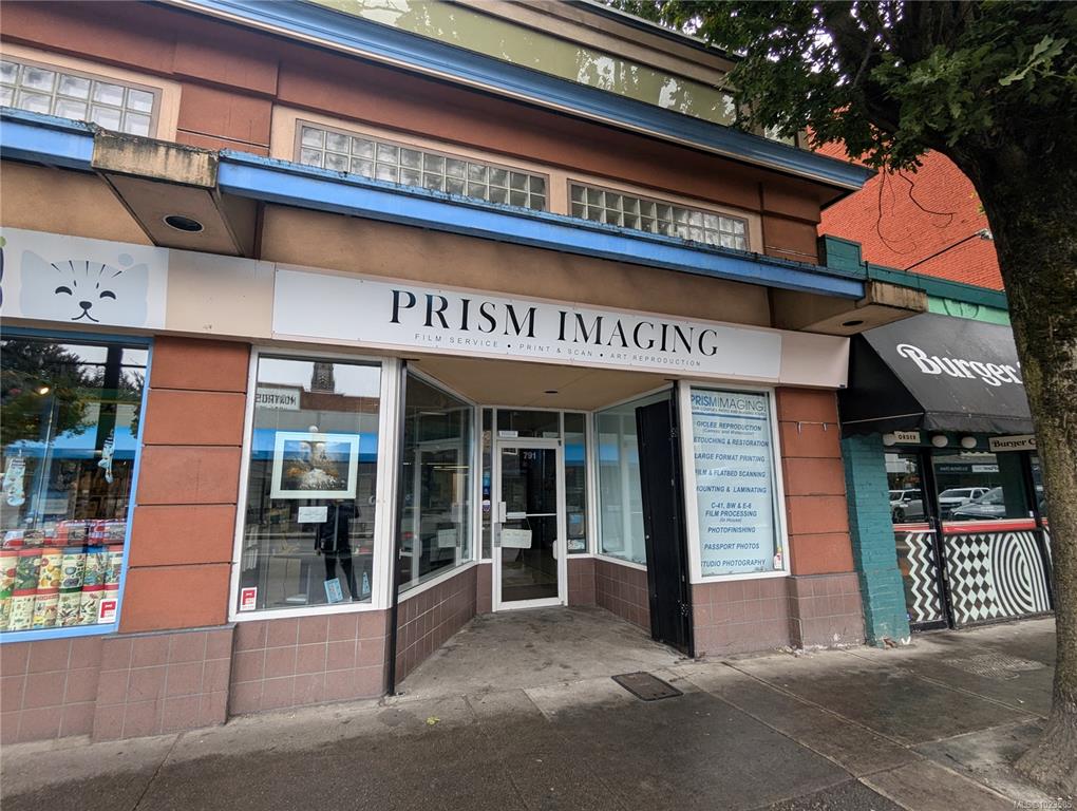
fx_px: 499
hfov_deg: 94.4
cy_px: 406
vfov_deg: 78.2
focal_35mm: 16
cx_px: 538
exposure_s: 1/109
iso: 39
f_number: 2.2
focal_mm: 2.35
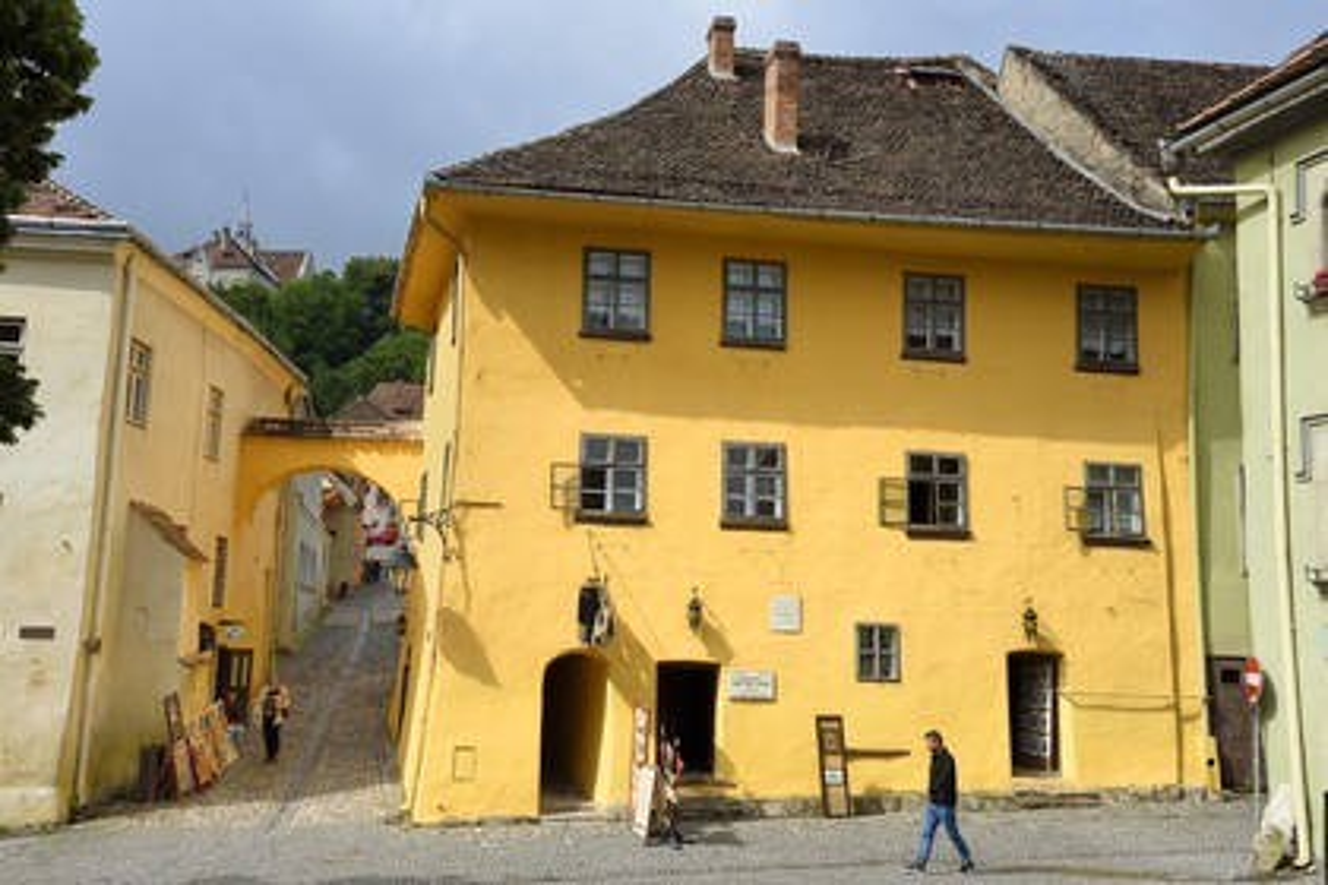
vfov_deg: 35.1
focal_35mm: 38
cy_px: 442
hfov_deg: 50.7
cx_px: 664
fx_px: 1402
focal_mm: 38
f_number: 13
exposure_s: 1/200
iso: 200
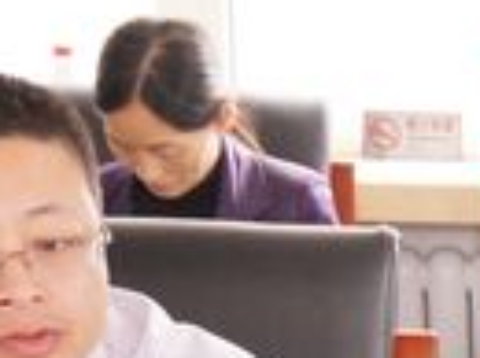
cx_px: 1052
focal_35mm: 213
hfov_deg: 8.7
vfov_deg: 6.7
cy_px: 760
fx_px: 2948
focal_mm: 24
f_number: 4.5
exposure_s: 1/60
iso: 1250
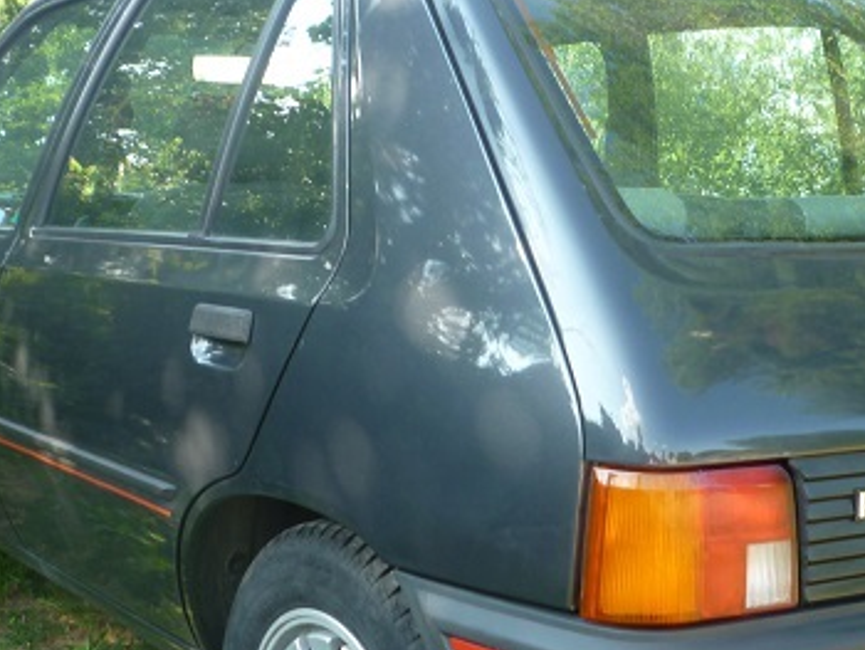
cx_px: 539
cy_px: 386
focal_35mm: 53
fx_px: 1325
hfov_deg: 36.0
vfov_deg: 27.5
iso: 80
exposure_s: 1/60
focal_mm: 5.2
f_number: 3.3
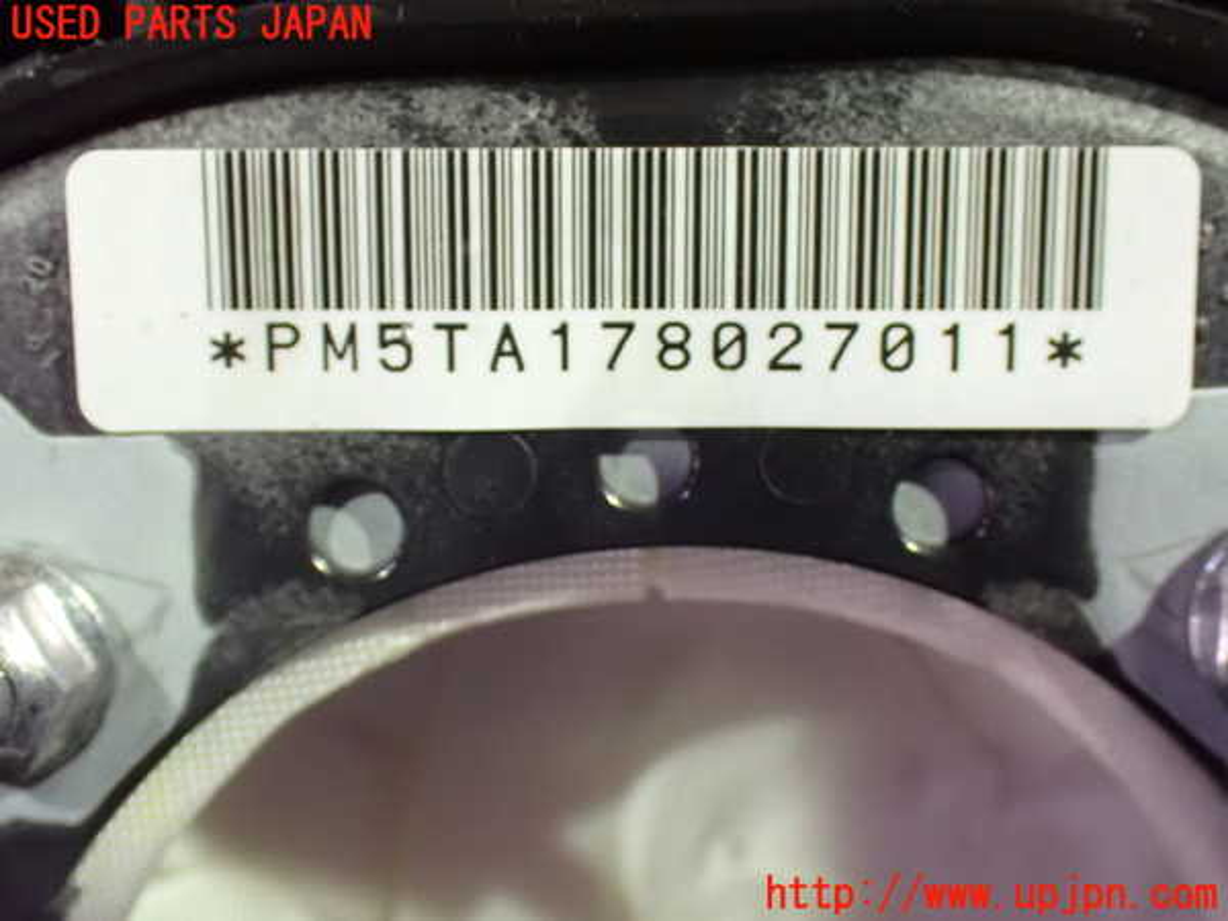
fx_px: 1667
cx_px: 614
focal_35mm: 47
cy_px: 460
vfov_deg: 30.9
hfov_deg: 40.4
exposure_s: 1/50
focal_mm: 8.4
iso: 1600
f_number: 3.1
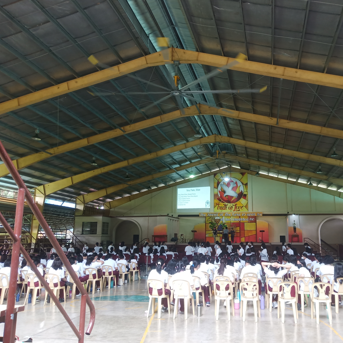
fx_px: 336
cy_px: 170
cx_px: 215
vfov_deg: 54.0
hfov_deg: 53.4
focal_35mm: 30
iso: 614
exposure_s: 1/60
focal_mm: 3.87
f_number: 2
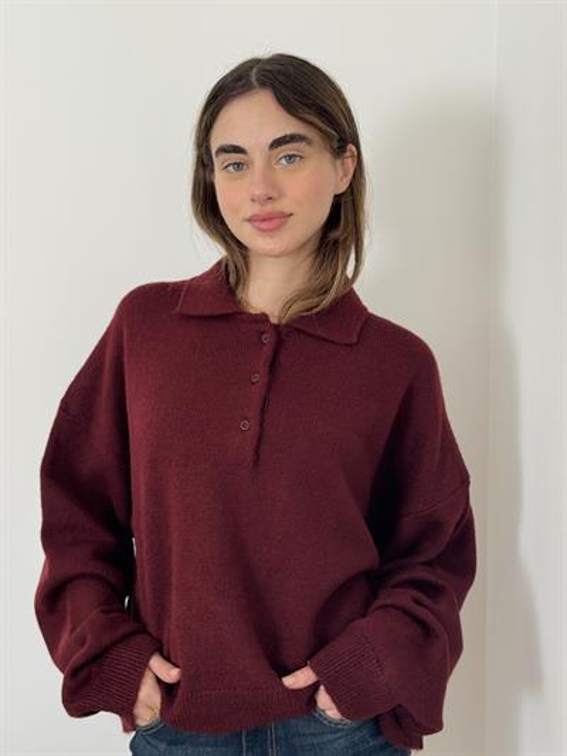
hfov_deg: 30.3
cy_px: 378
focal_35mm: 48
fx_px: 1048
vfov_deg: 39.6
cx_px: 284
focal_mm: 6.76
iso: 100
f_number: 1.78
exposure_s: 1/95
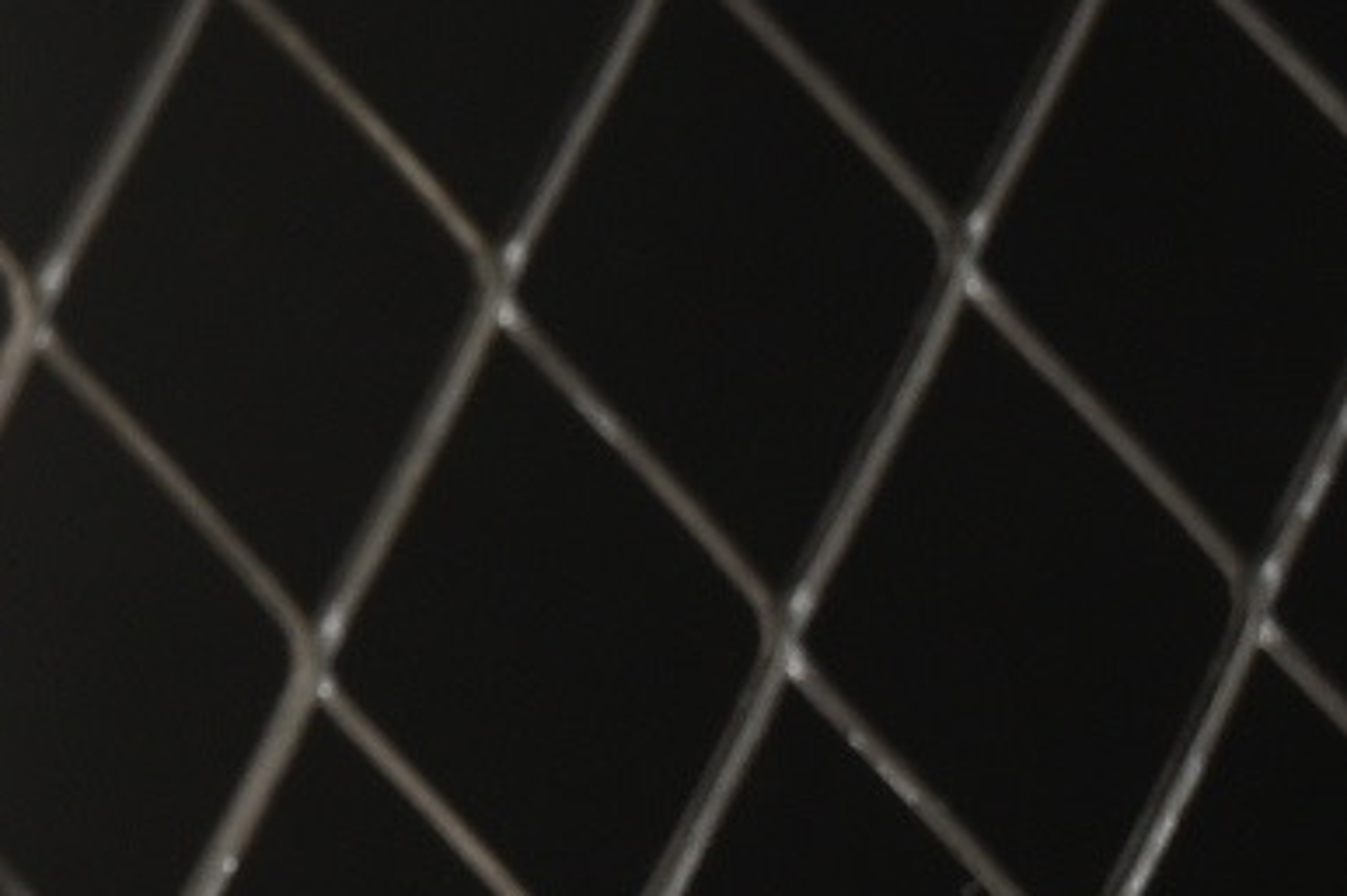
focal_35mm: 541
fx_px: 20233
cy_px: -14
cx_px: -3402
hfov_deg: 3.7
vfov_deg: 2.5
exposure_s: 1/80
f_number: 7.1
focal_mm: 50
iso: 160
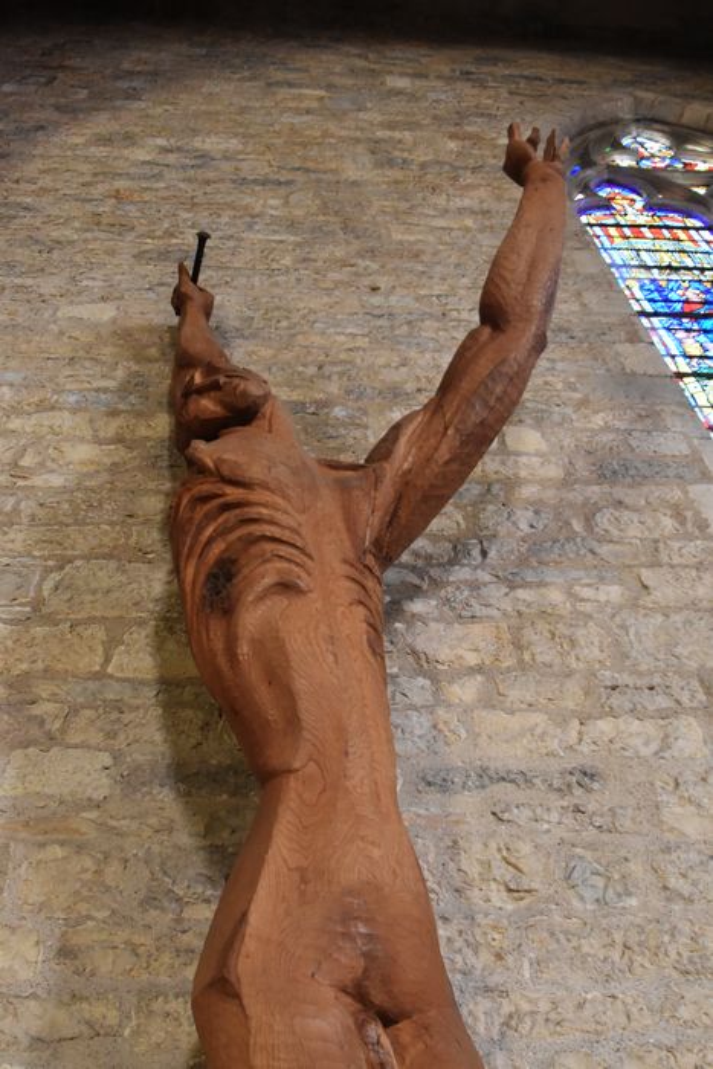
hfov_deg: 36.9
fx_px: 1069
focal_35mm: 36
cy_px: 534
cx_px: 356
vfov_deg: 53.1
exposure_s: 1/60
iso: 3200
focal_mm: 24
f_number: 4.5
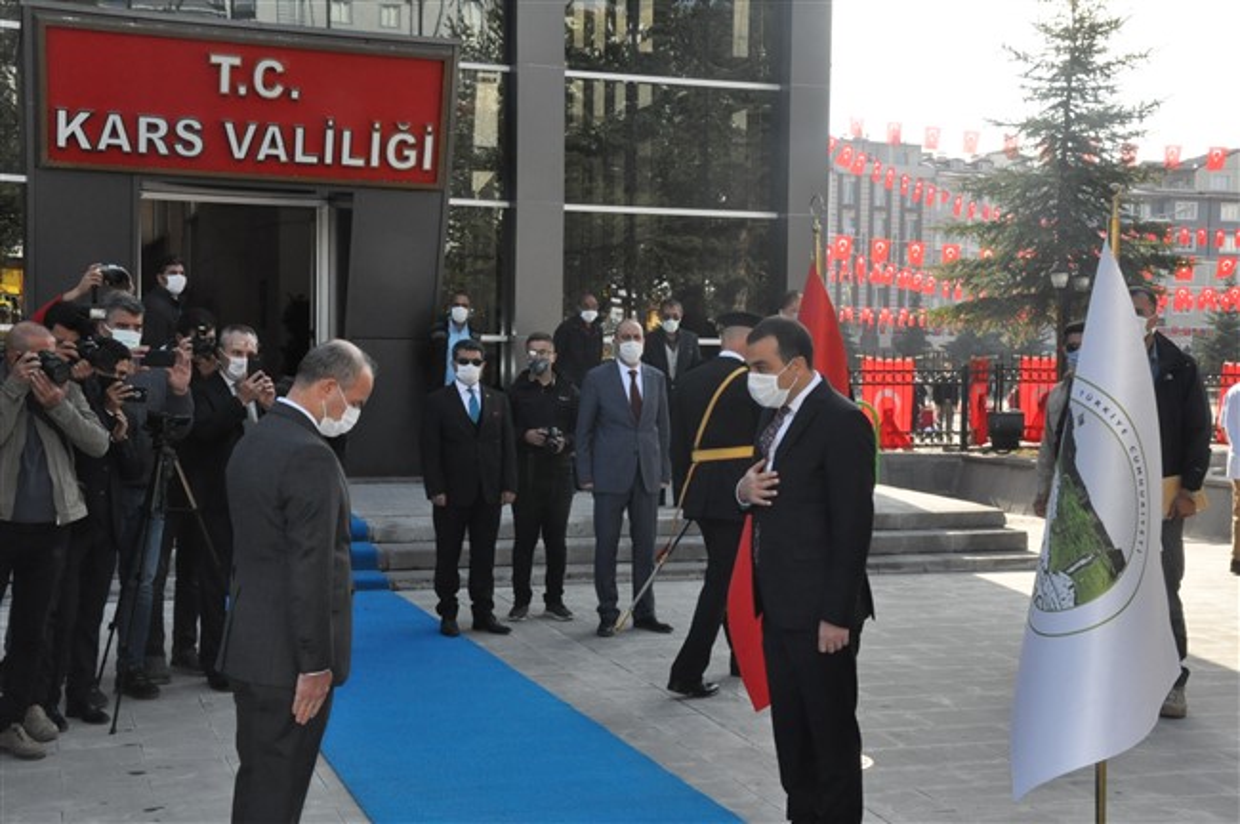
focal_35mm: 51
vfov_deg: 26.4
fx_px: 1755
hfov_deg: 38.9
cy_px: 412
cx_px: 620
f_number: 20
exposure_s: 1/200
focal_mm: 34
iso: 1600
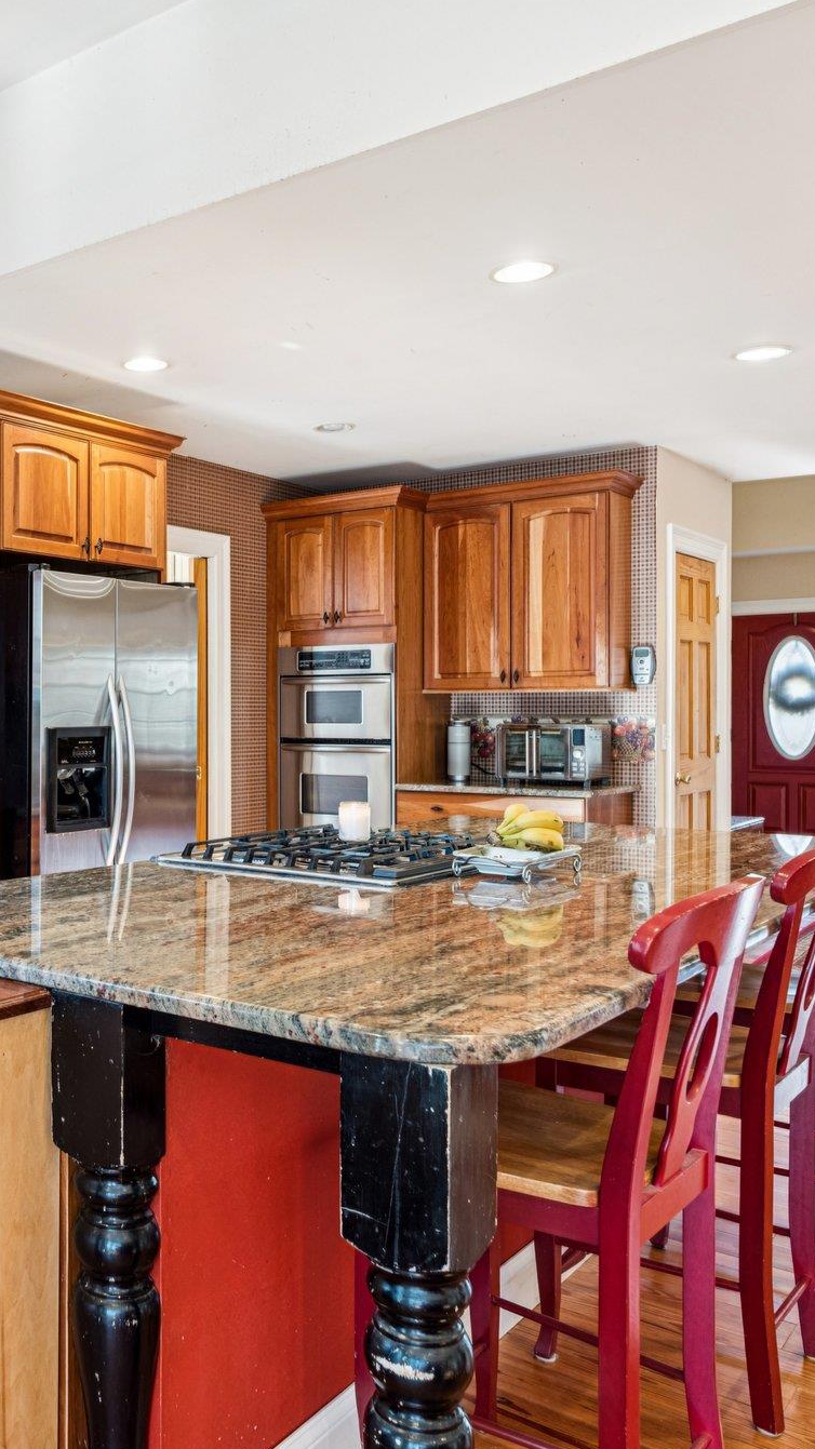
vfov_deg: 61.0
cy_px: 722
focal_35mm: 32
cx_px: 51
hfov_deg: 34.2
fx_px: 1230
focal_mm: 20
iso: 320
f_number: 8
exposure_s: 1/4
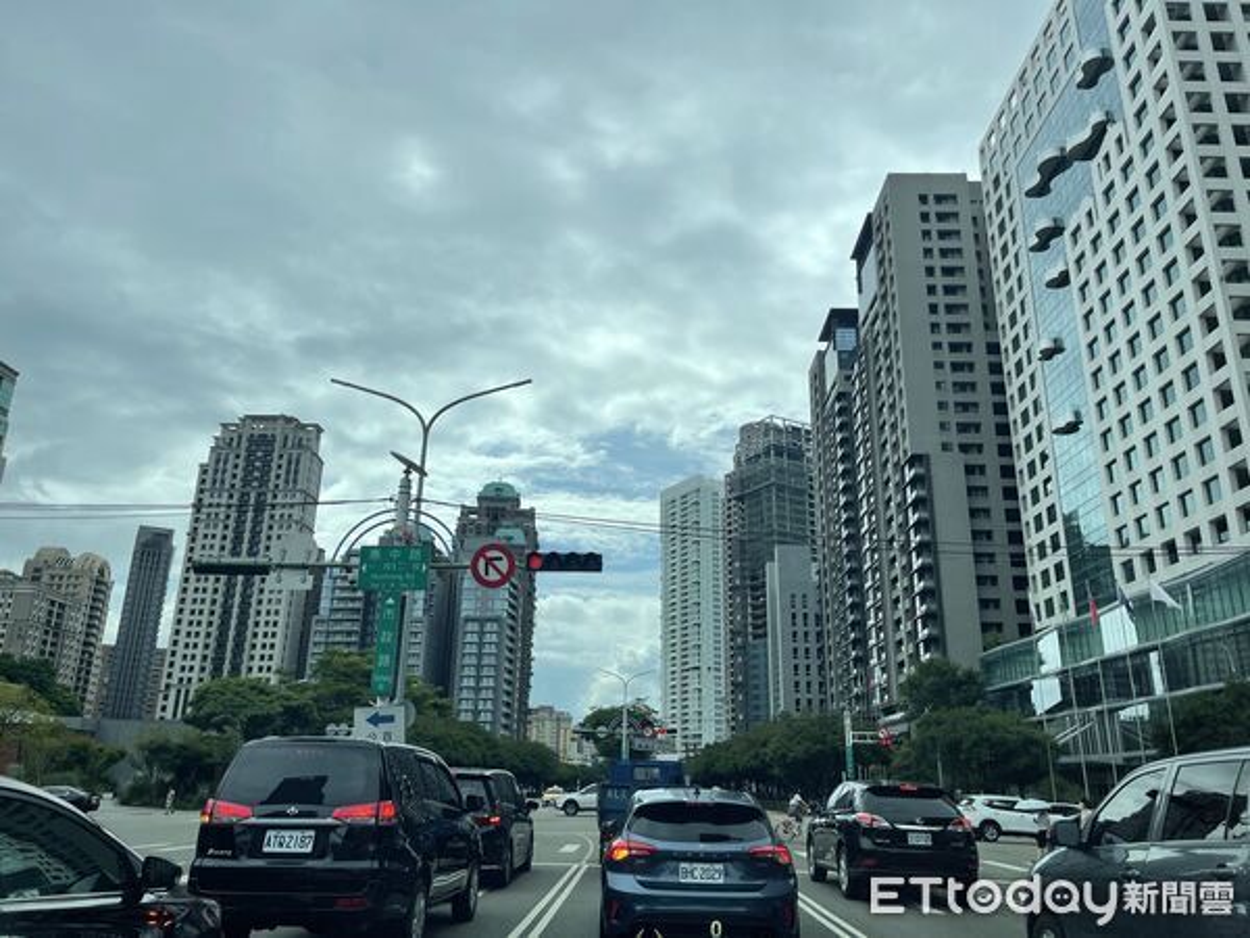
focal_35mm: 26
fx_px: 939
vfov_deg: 53.1
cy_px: 469
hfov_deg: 67.3
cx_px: 625
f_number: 1.6
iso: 32
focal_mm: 5.1
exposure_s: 1/6250
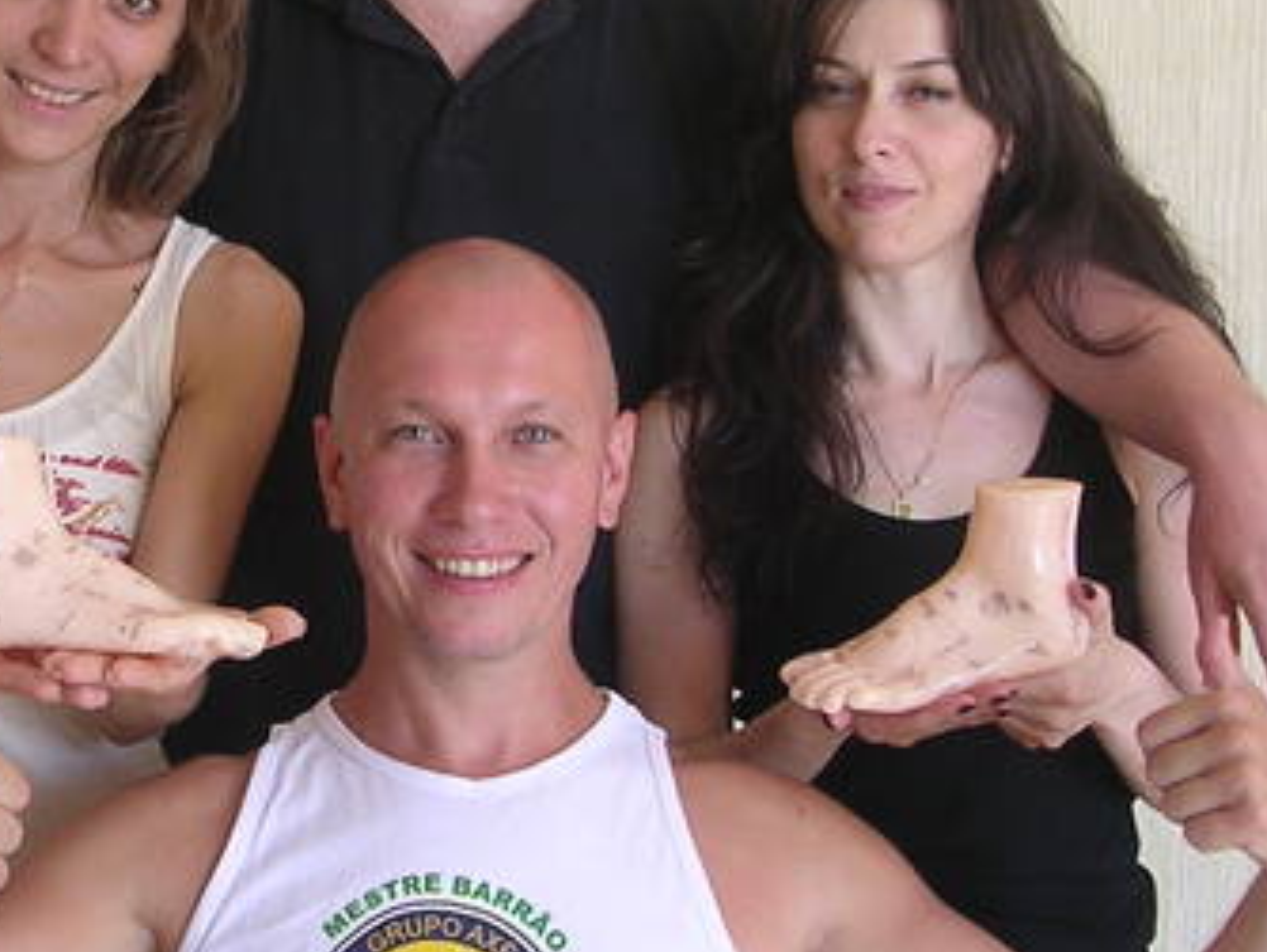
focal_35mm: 91
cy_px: 429
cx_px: 368
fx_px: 3333
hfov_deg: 21.4
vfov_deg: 16.3
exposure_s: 1/46
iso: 100
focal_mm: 5.8
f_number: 2.8
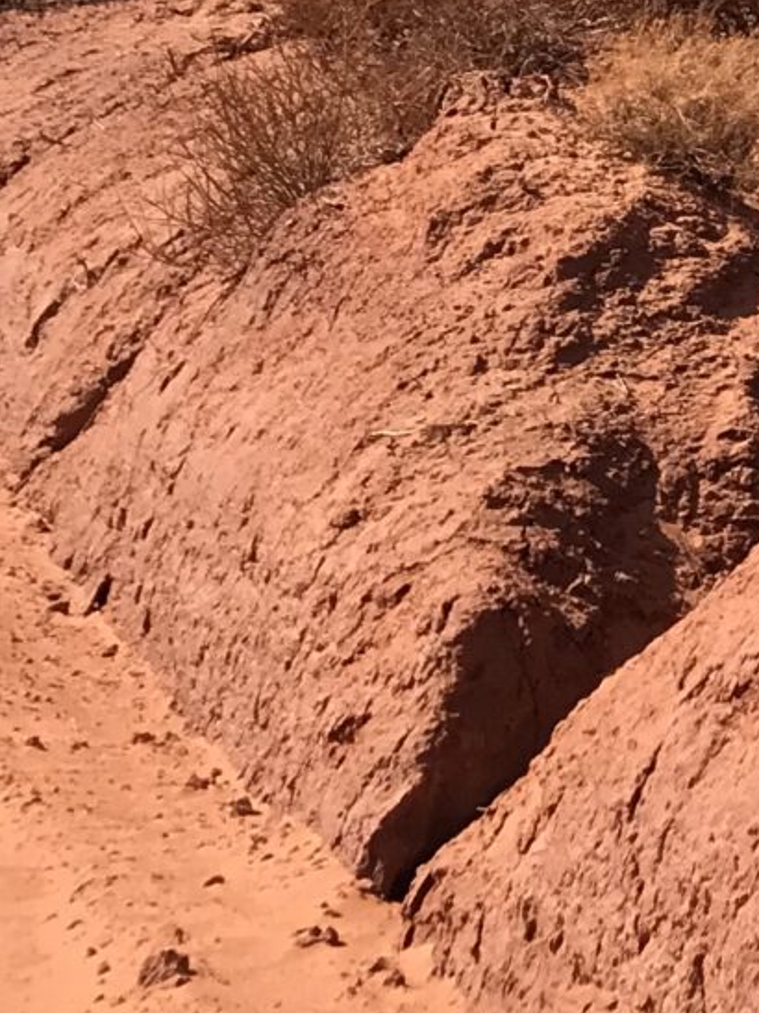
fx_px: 3831
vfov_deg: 12.9
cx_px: 1570
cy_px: -1091
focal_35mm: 131
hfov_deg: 10.3
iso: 20
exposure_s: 1/1473
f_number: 1.8
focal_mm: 3.99
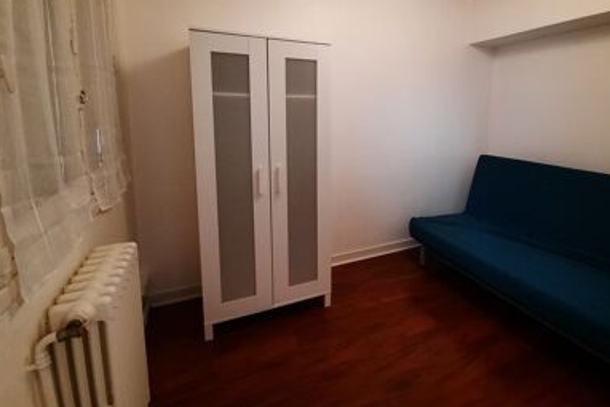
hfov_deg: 92.7
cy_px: 148
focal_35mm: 17
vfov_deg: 69.2
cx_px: 348
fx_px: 288
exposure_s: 1/25
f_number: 2.2
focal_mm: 1.74
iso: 320
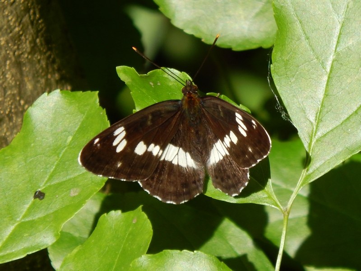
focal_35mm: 675
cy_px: 136
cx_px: 180
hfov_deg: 2.9
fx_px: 7039
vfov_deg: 2.2
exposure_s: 1/250
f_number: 5.8
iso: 125
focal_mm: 120
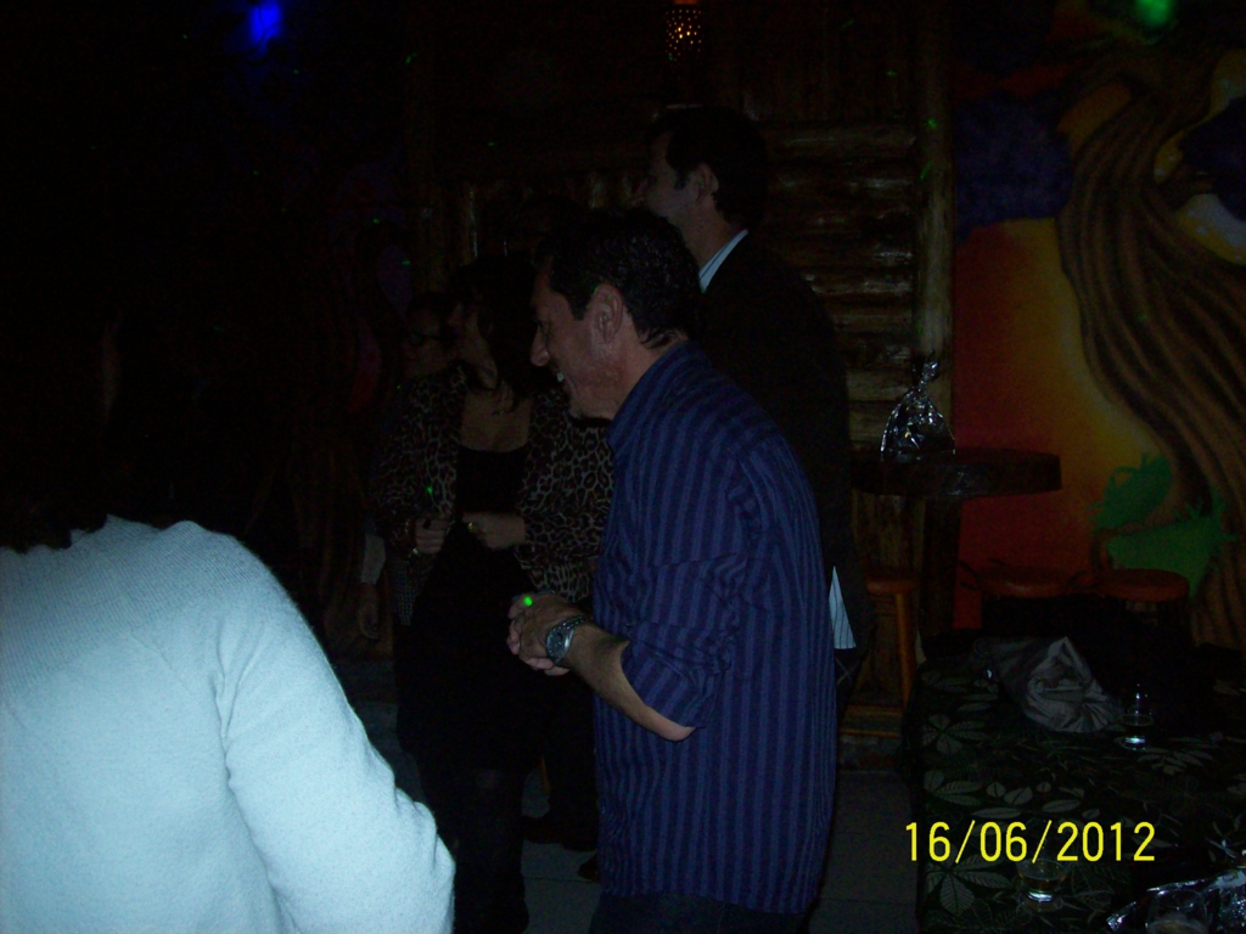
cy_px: 467
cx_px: 623
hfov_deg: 51.4
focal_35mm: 36
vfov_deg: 39.7
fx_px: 1296
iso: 200
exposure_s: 1/64
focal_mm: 6
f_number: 2.7
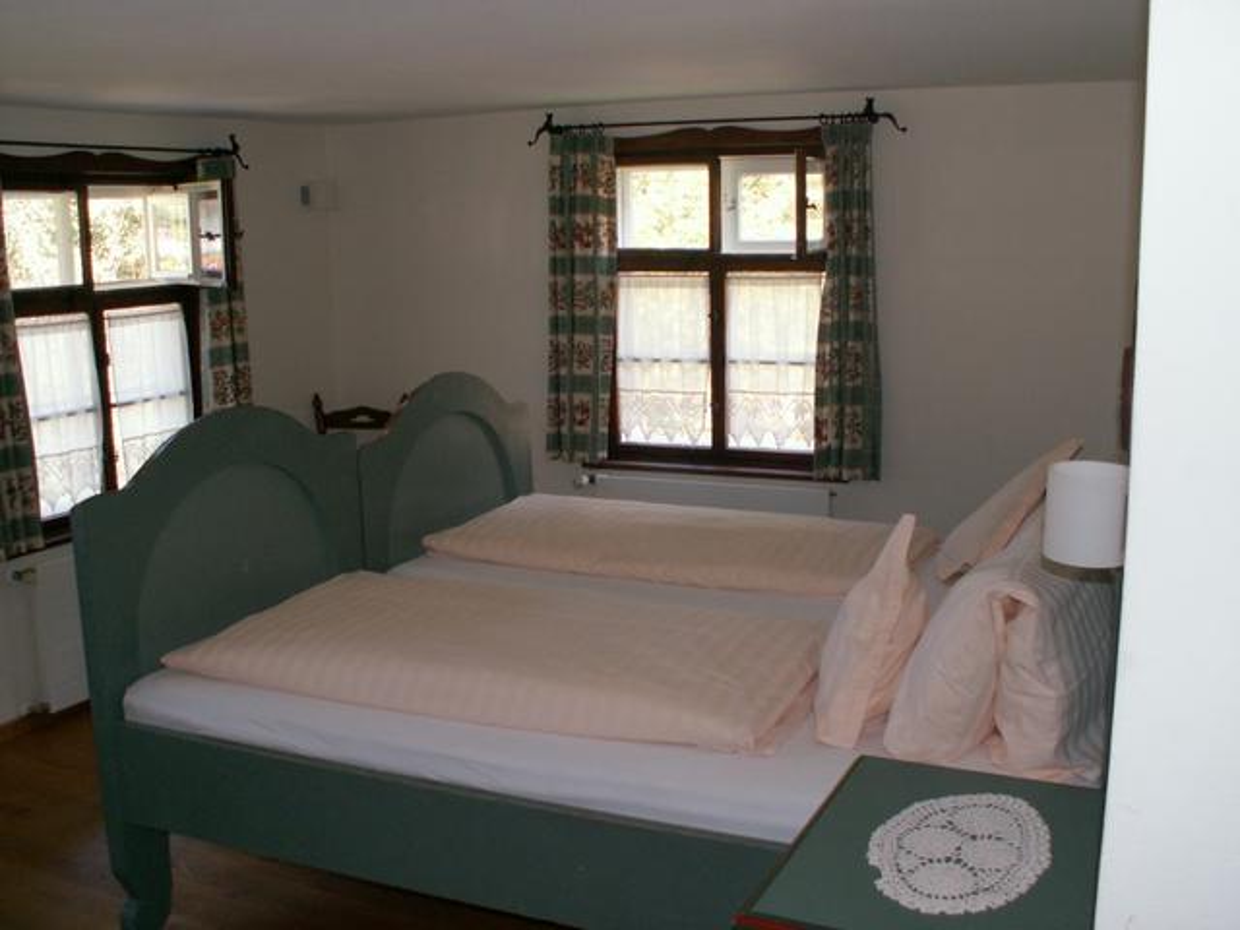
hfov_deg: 52.6
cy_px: 465
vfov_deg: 40.7
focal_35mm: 35
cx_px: 620
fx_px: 1254
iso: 80
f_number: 2.8
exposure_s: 1/40
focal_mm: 5.86
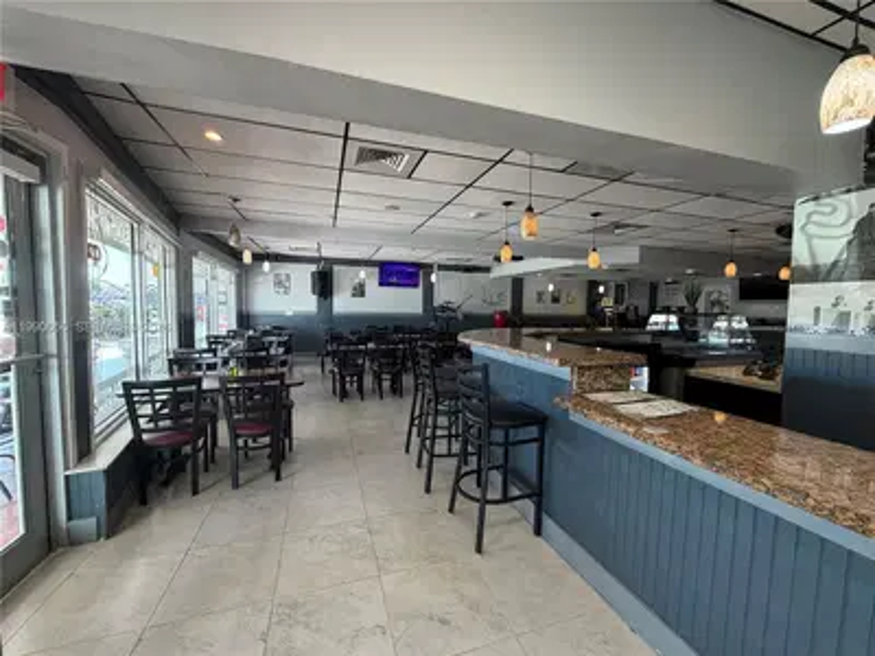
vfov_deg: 85.7
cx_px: 438
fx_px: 354
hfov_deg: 102.1
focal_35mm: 14
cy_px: 328
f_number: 2.2
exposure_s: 1/120
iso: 250
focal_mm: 2.22
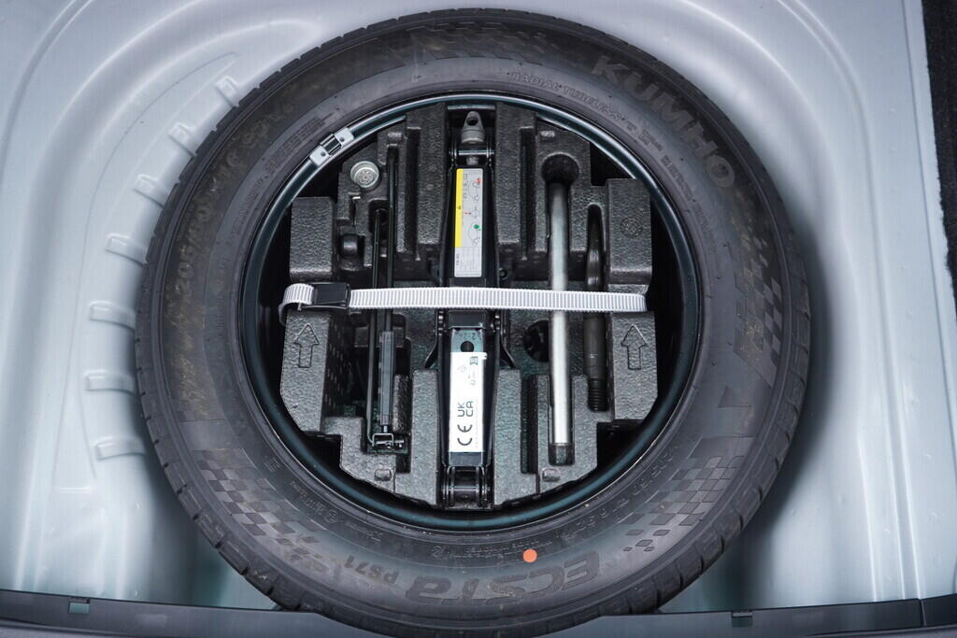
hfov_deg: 53.1
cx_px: 478
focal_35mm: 36
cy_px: 319
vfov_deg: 36.9
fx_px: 957
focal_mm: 24
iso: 320
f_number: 2.8
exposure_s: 1/40
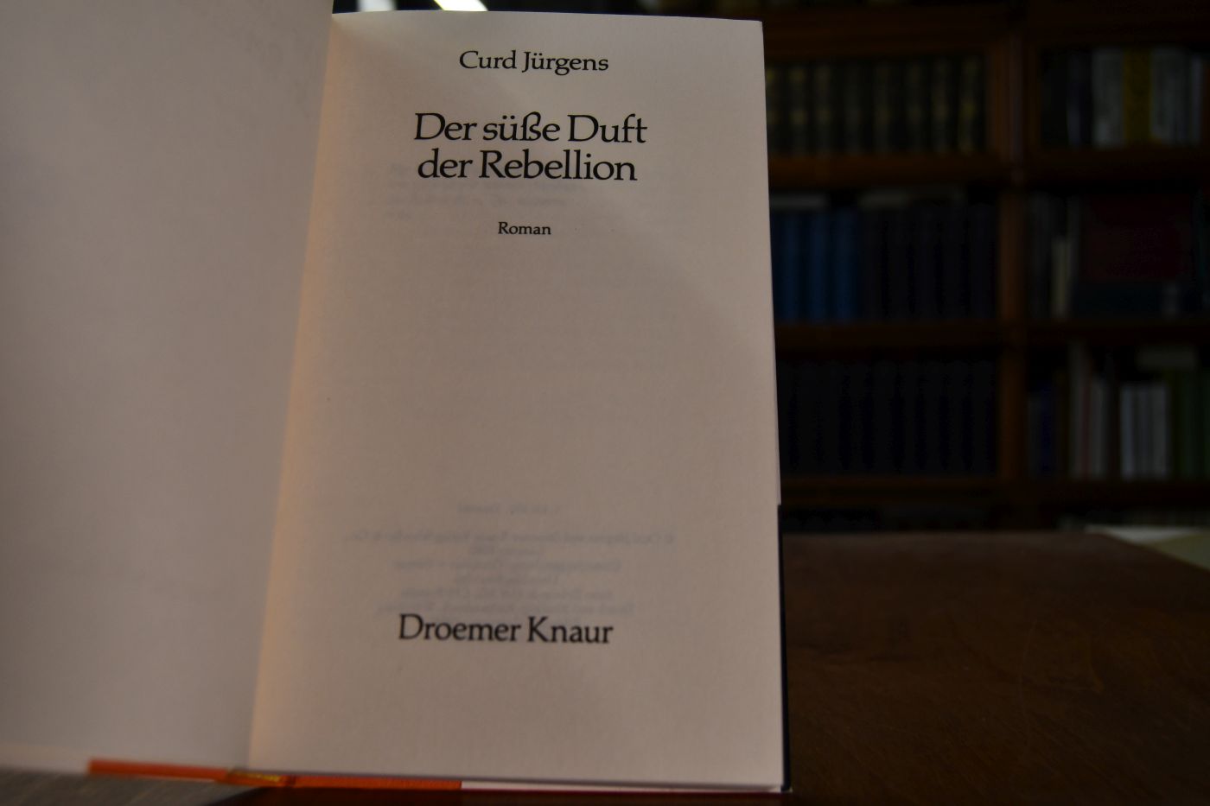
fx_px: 1210
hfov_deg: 53.1
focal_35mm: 36
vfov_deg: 36.9
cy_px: 403
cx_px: 605
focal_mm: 24
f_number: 5
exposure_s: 1/250
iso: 400
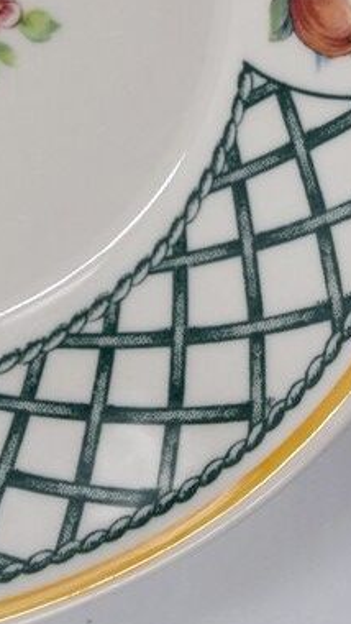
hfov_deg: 10.5
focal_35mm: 114
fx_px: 1891
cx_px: 2
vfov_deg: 18.2
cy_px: -8
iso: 100
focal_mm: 27
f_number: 5.6
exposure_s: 1/200
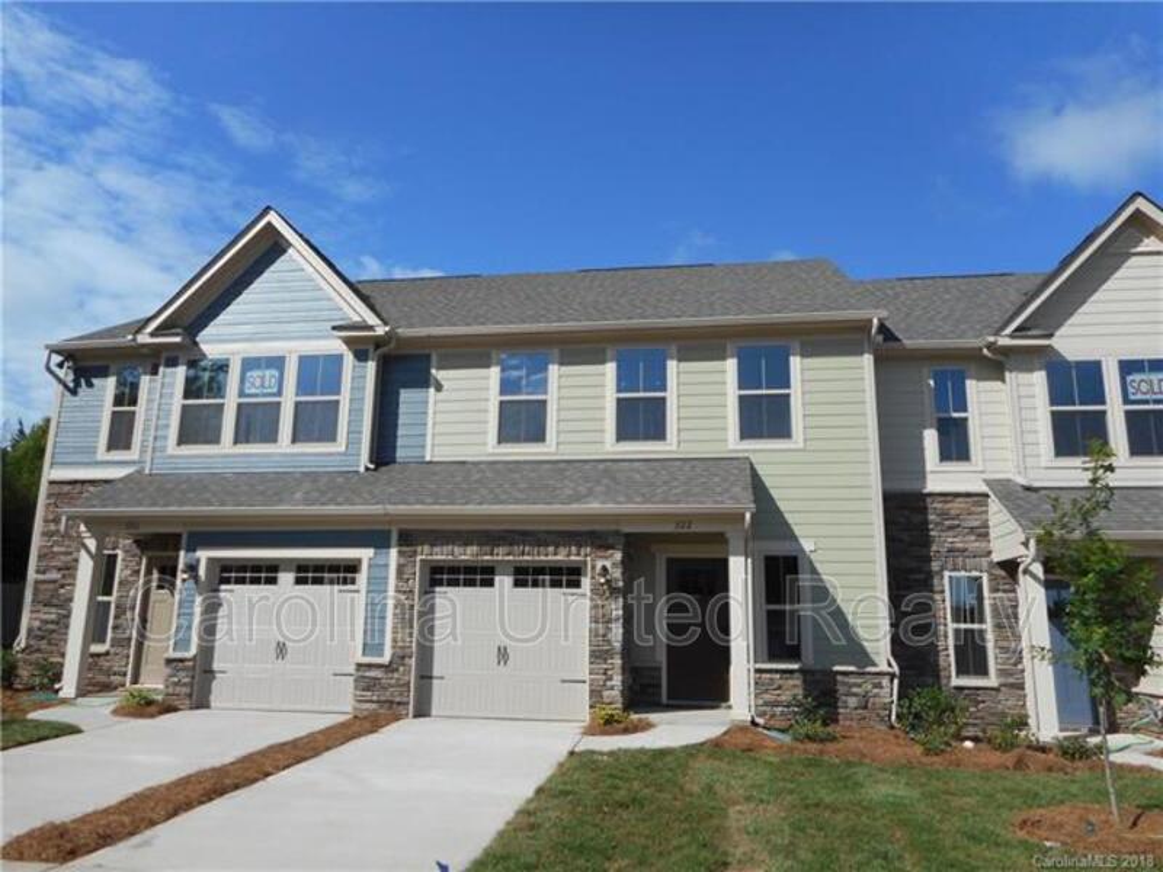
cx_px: 582
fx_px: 840
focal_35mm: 25
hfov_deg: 69.4
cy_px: 436
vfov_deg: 54.9
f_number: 3.7
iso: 80
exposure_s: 1/800
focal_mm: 4.5
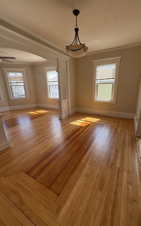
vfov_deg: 101.5
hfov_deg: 74.6
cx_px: 77
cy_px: 112
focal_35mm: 15
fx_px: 92
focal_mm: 2.22
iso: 64
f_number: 2.2
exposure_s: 1/132
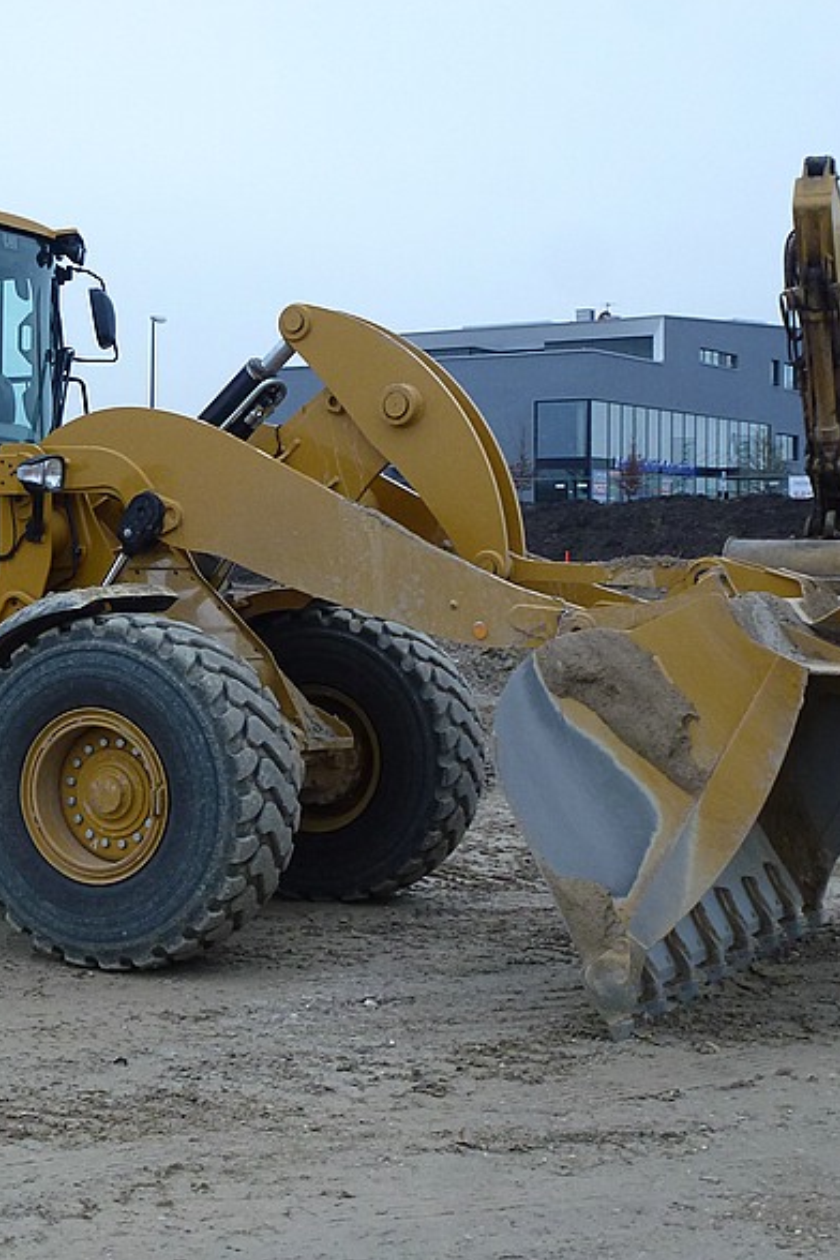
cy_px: 634
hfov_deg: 23.1
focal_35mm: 58
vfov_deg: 34.5
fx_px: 2030
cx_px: 184
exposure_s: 1/20
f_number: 3.9
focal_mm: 7.4
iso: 200
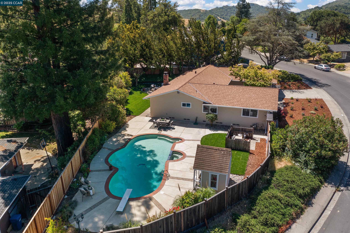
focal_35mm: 28
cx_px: 175
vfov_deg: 46.4
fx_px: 272
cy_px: 116
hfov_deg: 65.5
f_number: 5
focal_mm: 10.26
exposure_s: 1/320
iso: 100
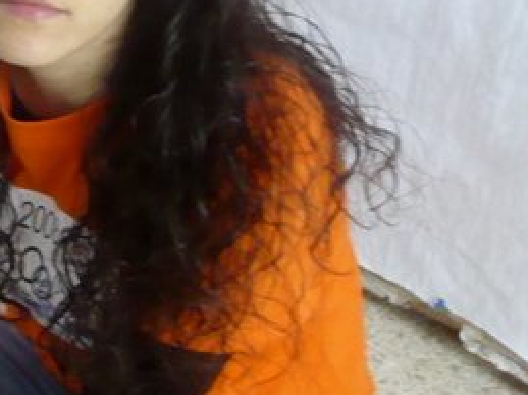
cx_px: -236
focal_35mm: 108
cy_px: 83
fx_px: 1647
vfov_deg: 13.6
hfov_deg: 16.7
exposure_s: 1/4
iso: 200
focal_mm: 5.8
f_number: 2.8
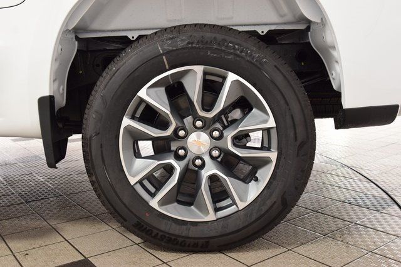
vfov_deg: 36.9
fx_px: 401
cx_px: 200
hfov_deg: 53.1
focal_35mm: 36
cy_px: 134
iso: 1600
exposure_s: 1/30
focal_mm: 24
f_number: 6.3
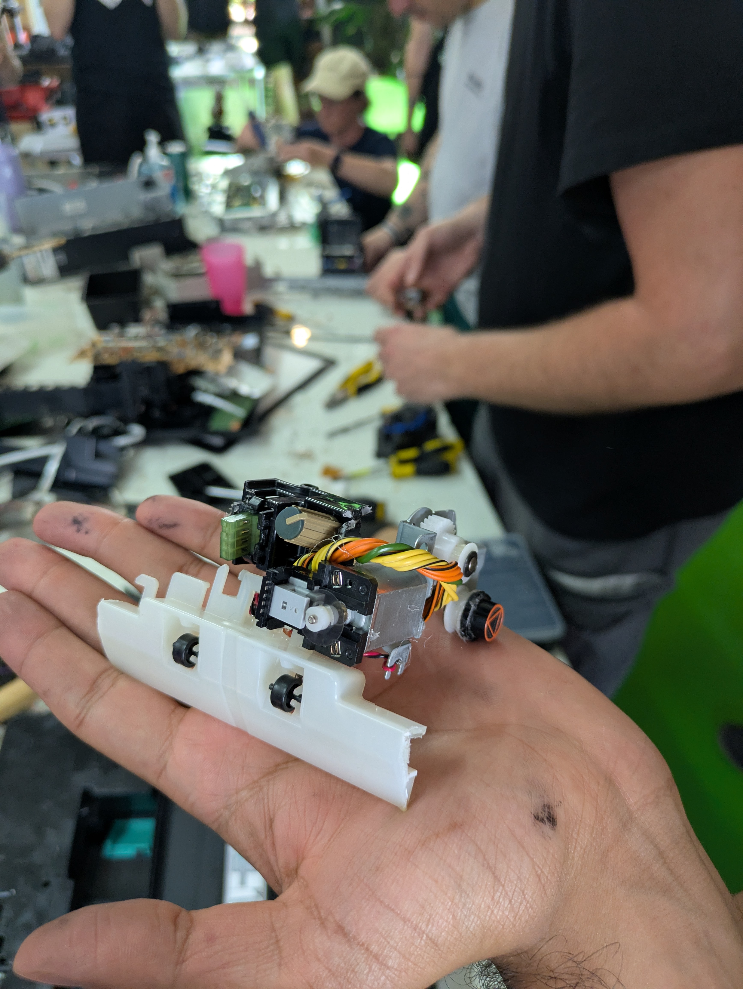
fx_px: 715
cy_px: 494
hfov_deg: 54.9
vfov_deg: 69.4
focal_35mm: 25
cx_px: 372
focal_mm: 5.43
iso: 286
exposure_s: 1/100
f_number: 1.89
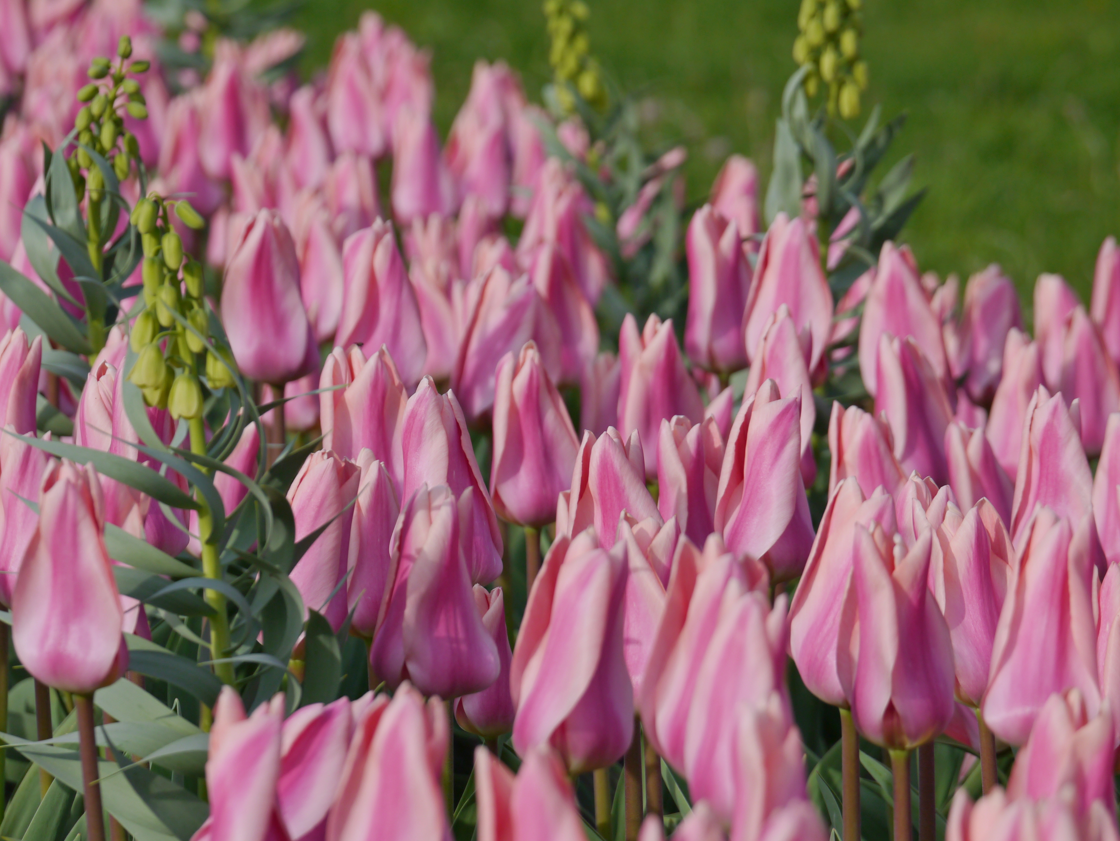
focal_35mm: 219
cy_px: 468
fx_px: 7088
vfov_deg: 6.8
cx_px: 495
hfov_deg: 9.0
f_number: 6.3
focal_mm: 97
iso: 160
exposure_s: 1/500
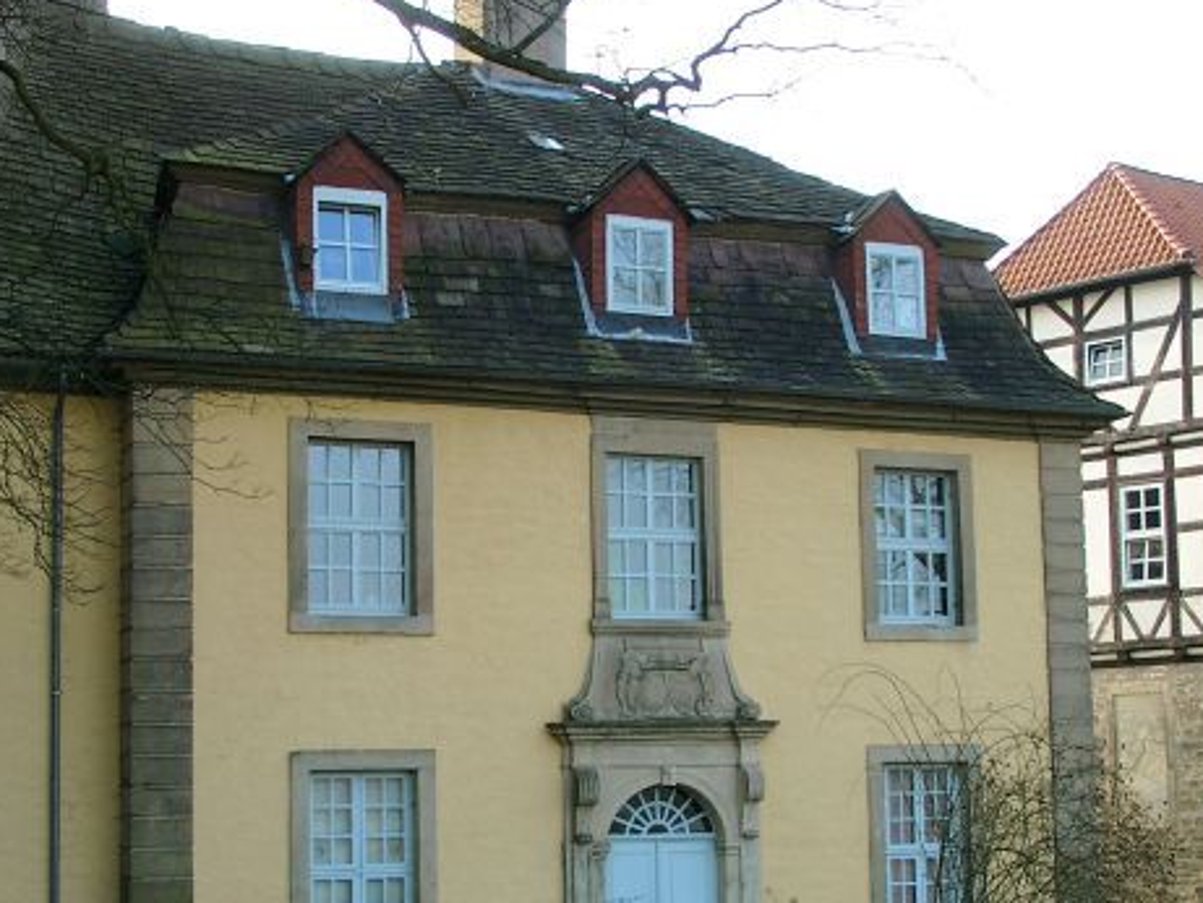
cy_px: 475
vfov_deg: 24.8
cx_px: 530
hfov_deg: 32.7
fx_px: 2051
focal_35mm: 59
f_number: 4
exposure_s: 1/161
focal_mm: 7.13
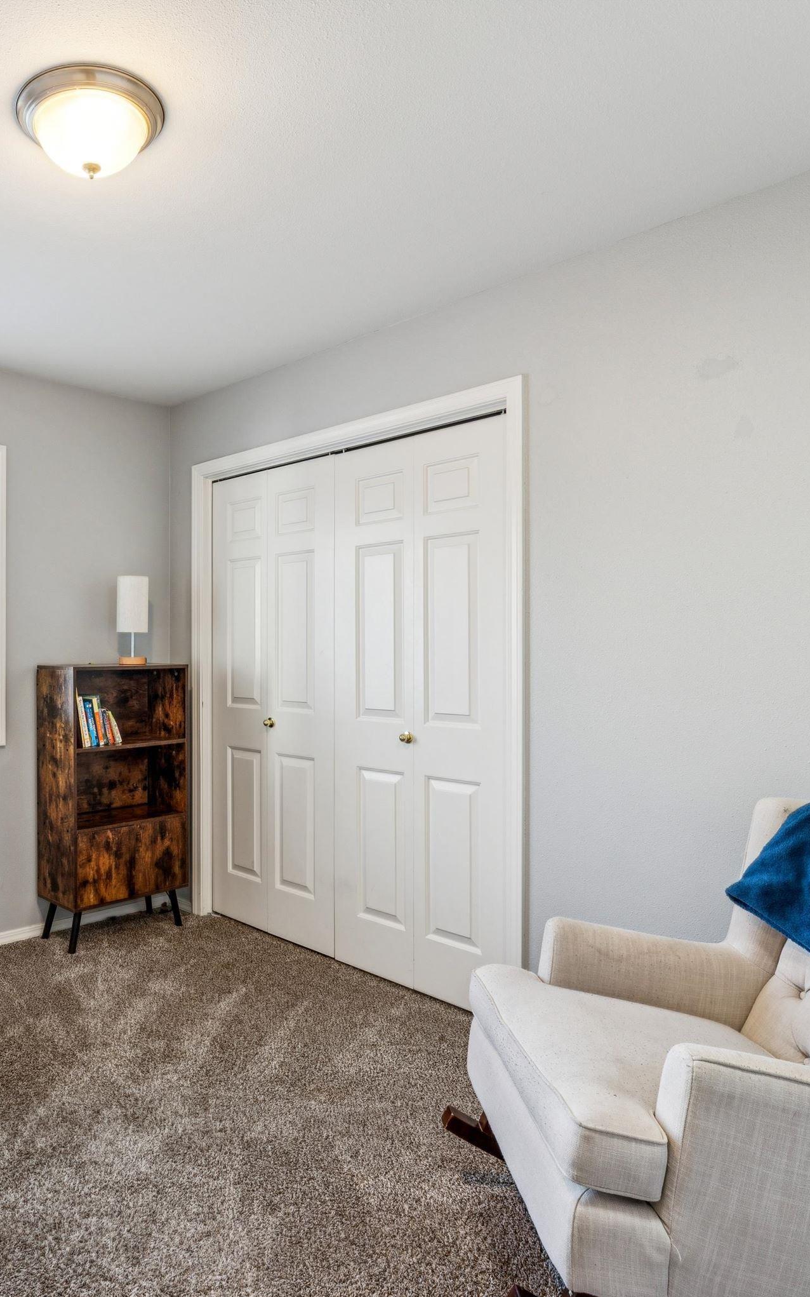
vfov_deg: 75.3
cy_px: 648
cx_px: 172
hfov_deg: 48.8
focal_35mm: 24
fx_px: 840
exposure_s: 1/5
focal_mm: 15.5
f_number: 13
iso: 400
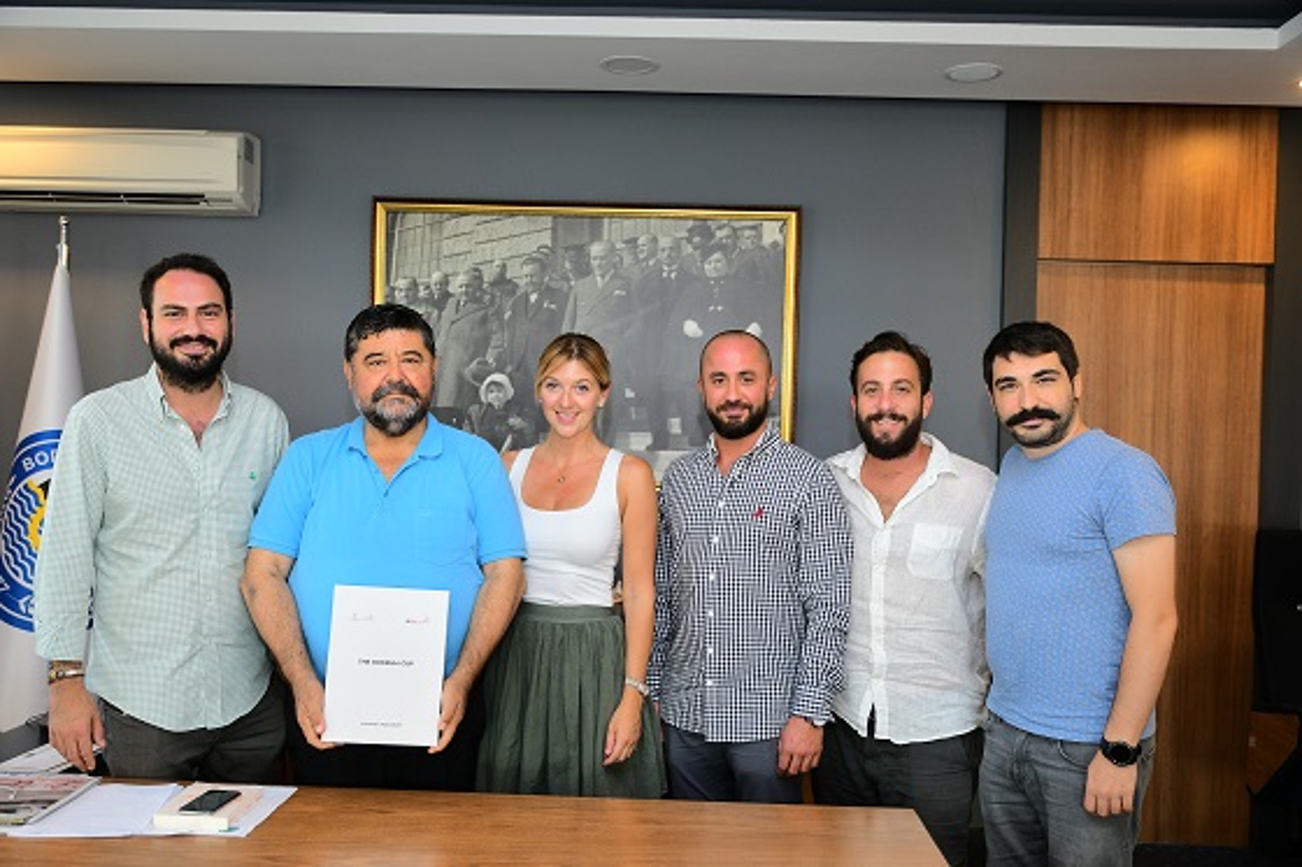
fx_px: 1193
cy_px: 434
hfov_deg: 57.2
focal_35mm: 33
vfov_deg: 39.9
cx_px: 651
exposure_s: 1/125
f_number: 3.2
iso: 450
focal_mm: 22
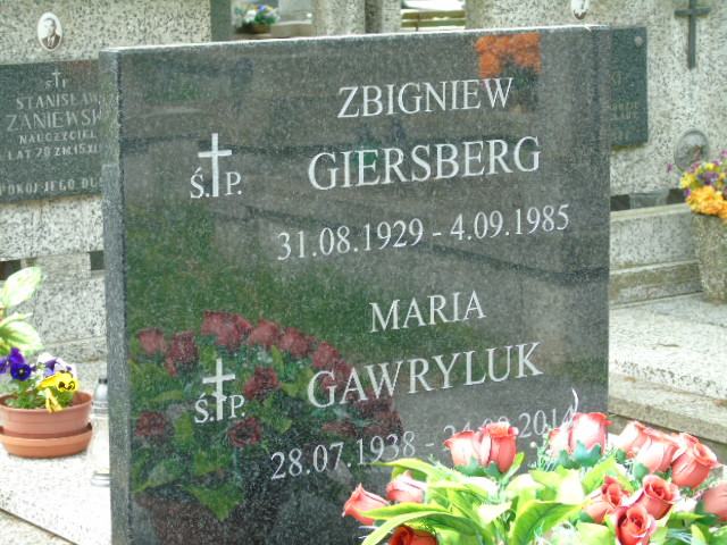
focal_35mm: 108
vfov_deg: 13.7
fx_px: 2268
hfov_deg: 18.2
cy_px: 272
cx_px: 364
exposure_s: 1/40
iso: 80
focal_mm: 19
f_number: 4.4
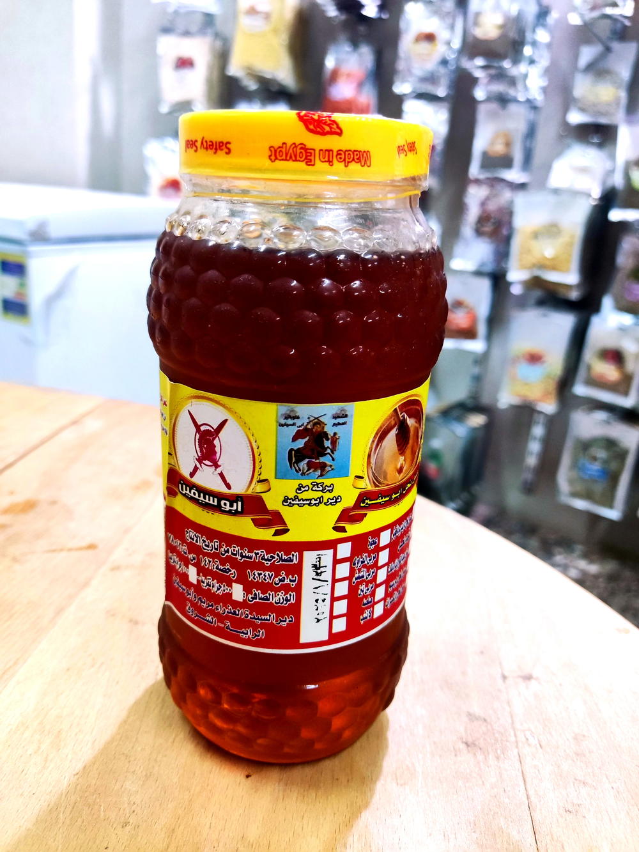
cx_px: 320
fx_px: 615
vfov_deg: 69.4
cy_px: 426
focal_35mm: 25
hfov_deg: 54.9
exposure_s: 1/50
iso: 978
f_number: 1.79
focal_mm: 4.71
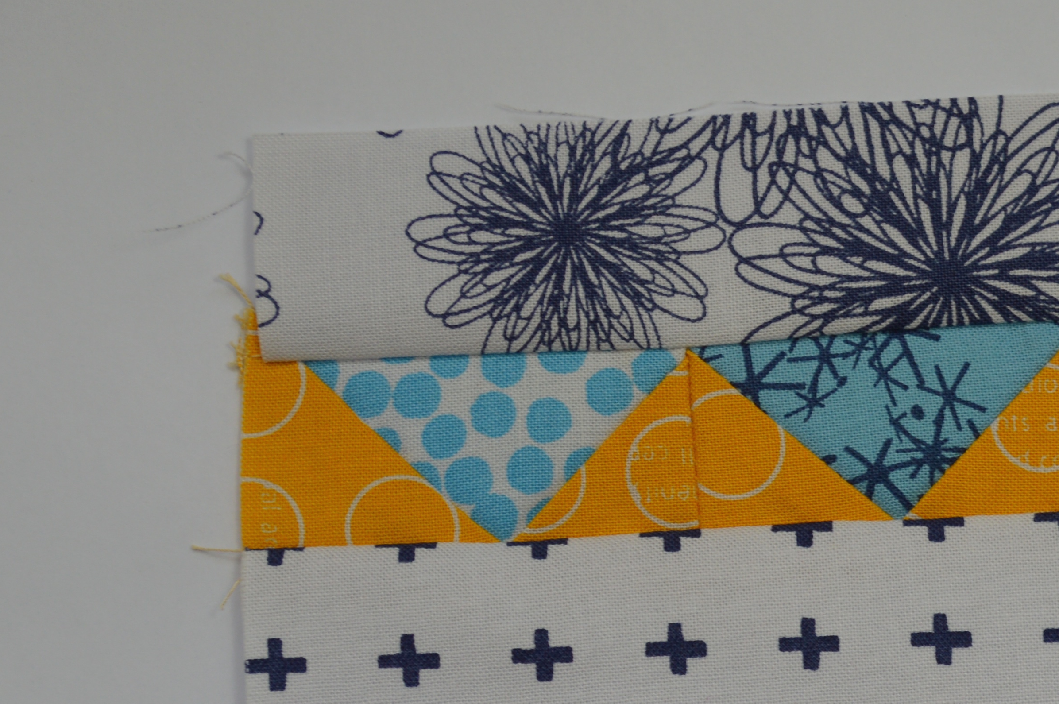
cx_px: 881
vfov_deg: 16.1
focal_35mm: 83
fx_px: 2439
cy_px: 714
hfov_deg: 24.0
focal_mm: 22
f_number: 5.6
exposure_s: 1/125
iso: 100
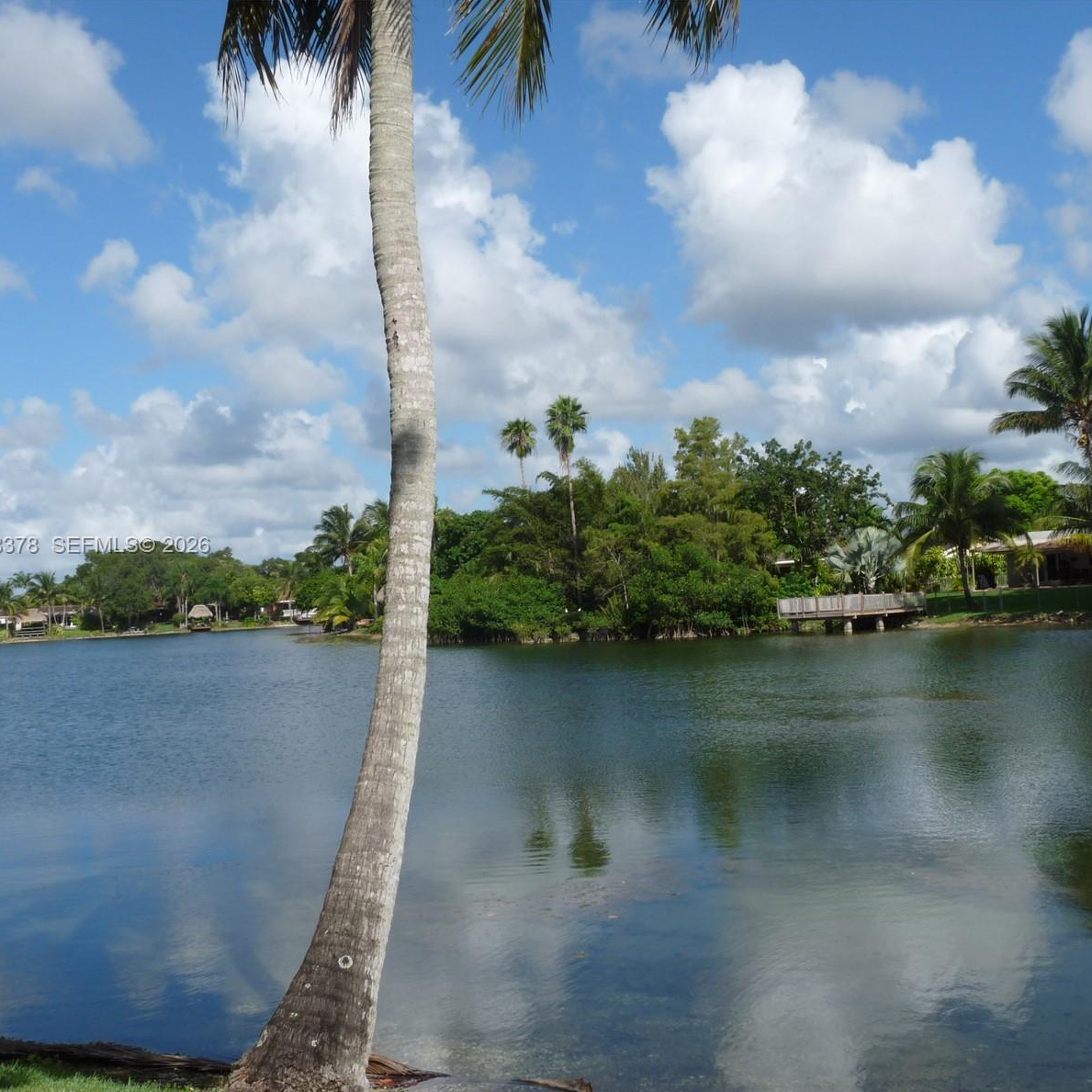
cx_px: 659
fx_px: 1570
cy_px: 546
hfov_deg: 38.2
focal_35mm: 44
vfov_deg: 38.3
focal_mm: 6.6
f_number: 7.1
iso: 100
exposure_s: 1/500
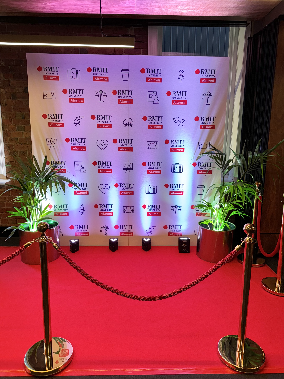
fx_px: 263
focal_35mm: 24
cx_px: 142
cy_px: 190
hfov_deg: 56.8
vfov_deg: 71.6
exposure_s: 1/34
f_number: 1.78
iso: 80
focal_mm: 6.76
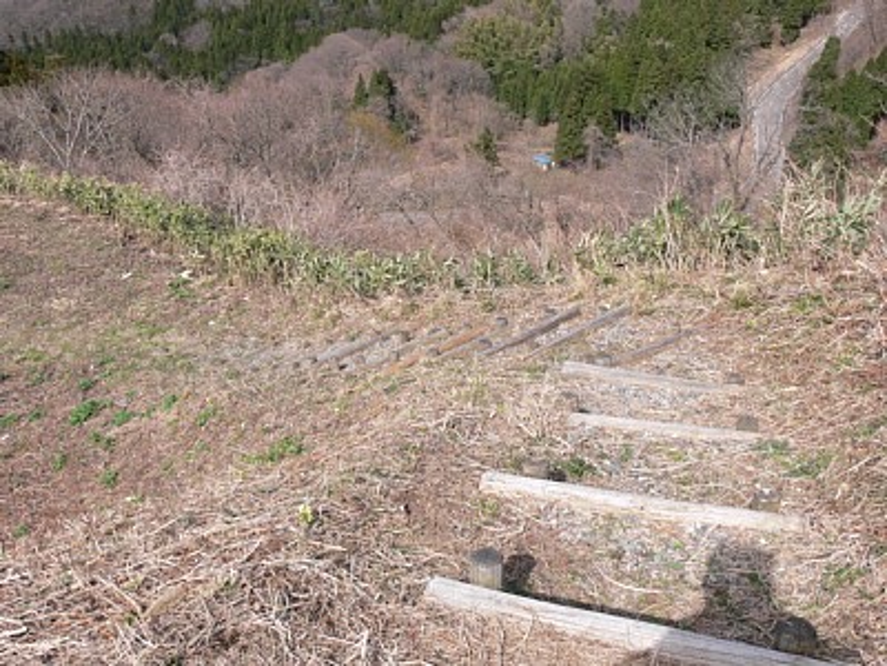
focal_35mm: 35
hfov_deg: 52.6
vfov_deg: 40.7
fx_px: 897
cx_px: 444
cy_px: 333
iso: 80
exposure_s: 1/200
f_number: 5.6
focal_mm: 7.4
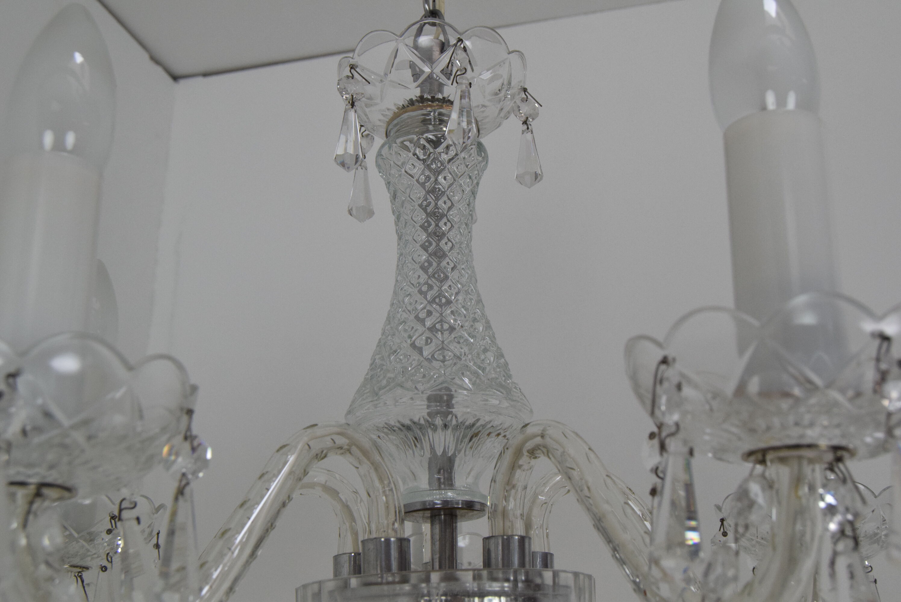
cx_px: 450
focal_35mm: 42
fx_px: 1052
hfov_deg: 46.4
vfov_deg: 31.9
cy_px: 301
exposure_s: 1/320
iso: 1600
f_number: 9
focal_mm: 28
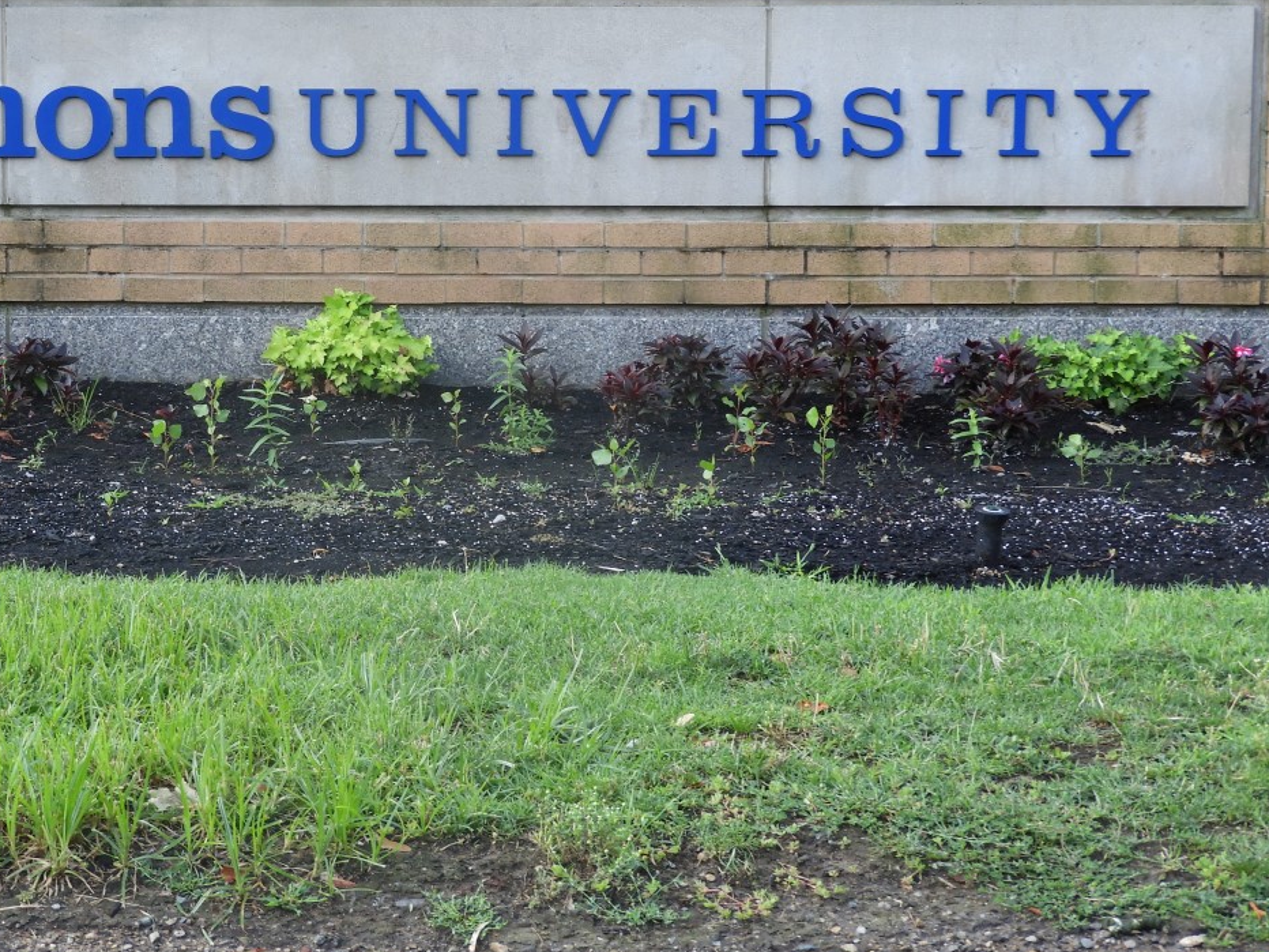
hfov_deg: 22.8
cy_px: 351
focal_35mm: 85
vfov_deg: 17.3
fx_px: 3116
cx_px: 334
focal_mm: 9.9
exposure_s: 1/50
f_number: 4
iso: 100
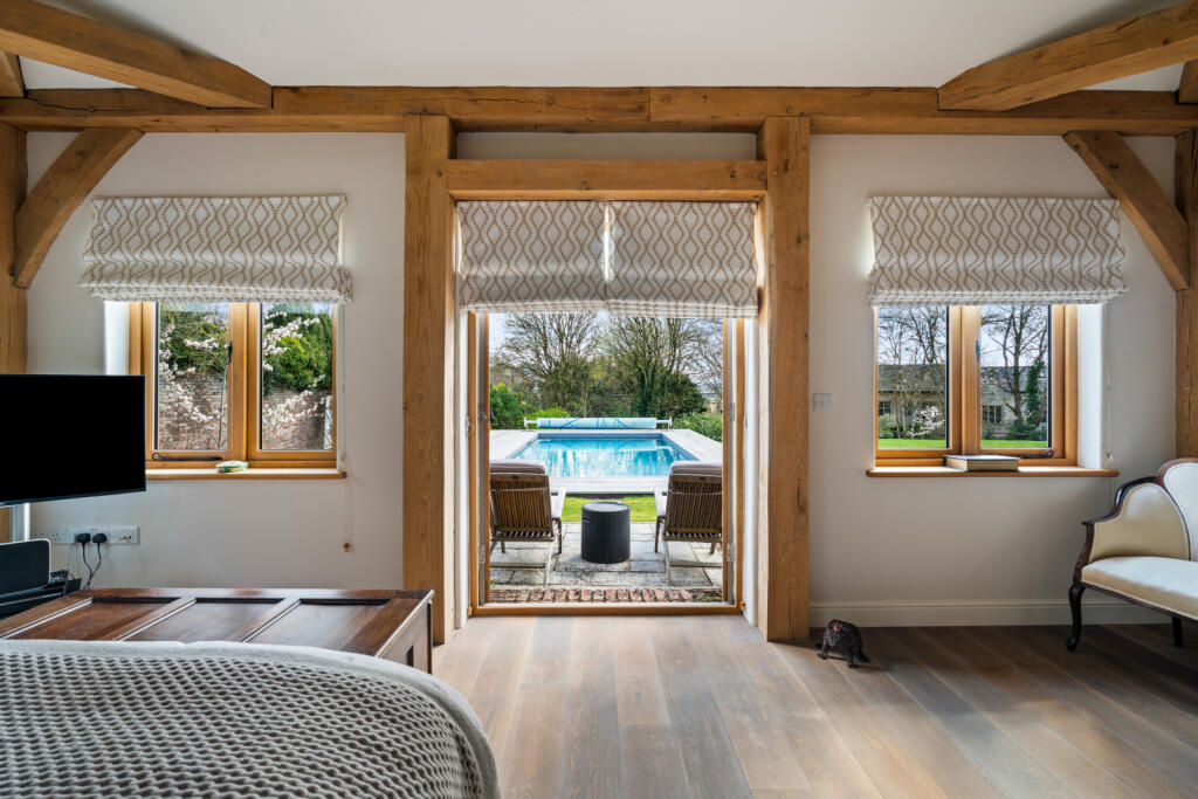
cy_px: 400
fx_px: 532
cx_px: 599
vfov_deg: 73.8
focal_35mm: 16
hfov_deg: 96.7
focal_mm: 16
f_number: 9
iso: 160
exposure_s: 1/3
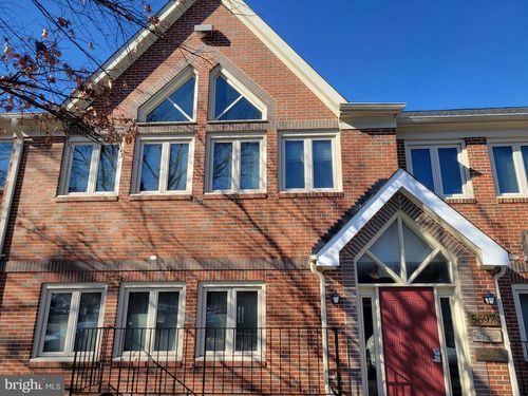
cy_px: 198
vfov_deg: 53.1
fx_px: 397
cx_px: 264
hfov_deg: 67.3
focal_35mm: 26
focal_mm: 5.4
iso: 40
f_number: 1.8
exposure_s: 1/1157
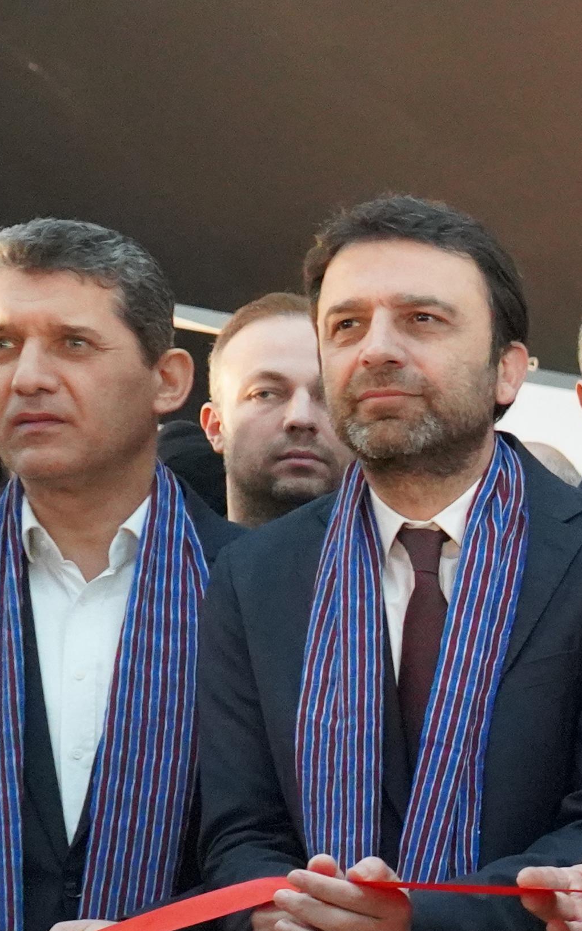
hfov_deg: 11.0
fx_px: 2665
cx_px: 1278
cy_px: 801
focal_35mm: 105
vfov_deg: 19.5
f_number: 3.5
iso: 12800
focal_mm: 28
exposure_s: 1/160
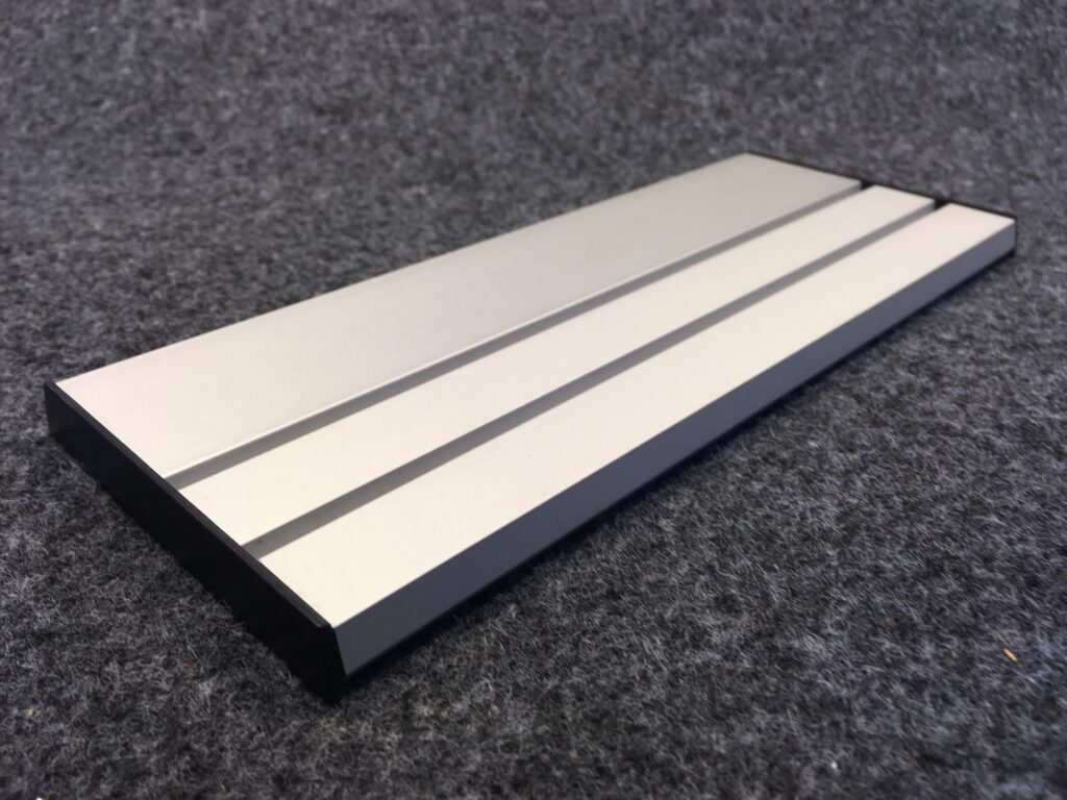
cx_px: 534
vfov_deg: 48.2
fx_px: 894
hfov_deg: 61.7
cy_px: 400
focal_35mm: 29
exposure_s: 1/50
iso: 32
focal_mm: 4.15
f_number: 2.2
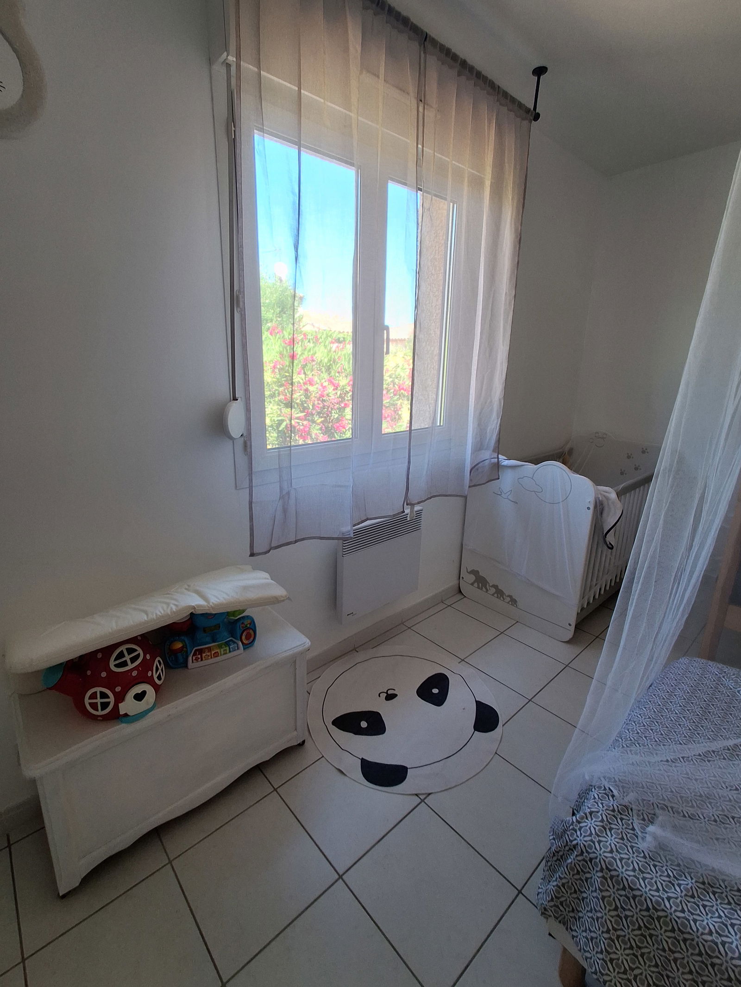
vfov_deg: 94.5
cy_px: 494
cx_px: 370
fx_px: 457
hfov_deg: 78.1
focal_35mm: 16
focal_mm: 1.46
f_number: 2.2
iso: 50
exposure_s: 1/50
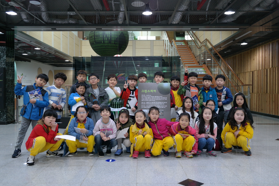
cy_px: 93
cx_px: 140
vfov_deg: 43.6
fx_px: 232
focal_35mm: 30
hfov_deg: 61.9
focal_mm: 20
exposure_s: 1/40
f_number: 3.5
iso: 800
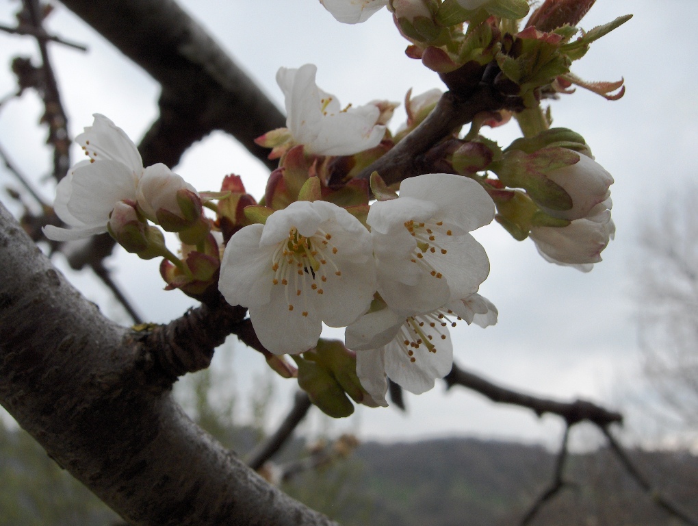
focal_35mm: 39
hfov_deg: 47.8
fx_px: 788
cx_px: 349
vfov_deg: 36.9
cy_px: 263
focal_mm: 8
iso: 100
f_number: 4.8
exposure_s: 1/433
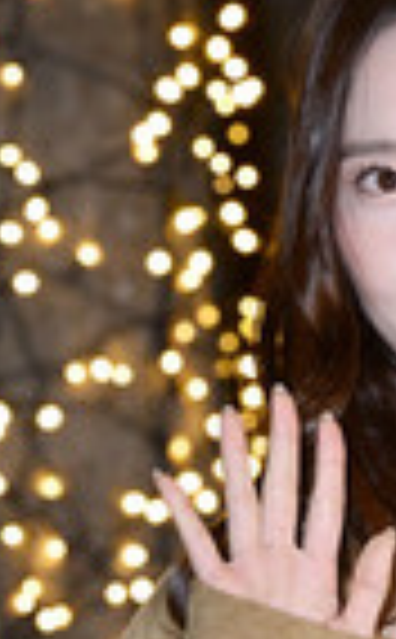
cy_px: 778
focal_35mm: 486
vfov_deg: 4.3
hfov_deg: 2.7
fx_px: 8444
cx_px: 477
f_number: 5.6
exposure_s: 1/250
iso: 1600
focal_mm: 150
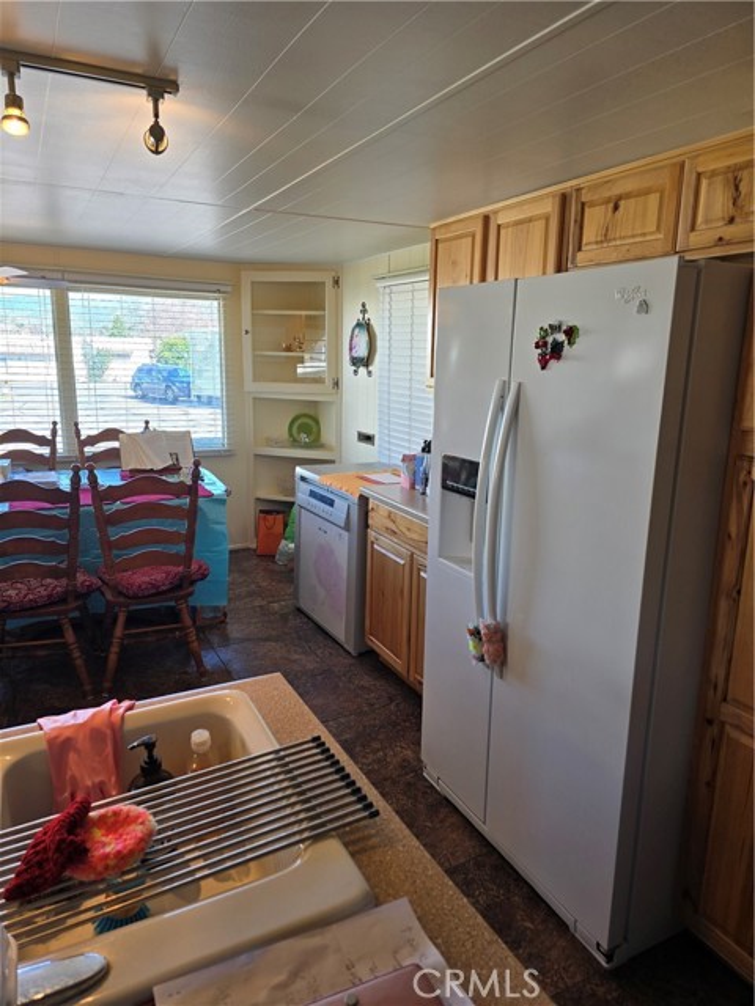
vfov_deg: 73.9
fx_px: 669
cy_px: 503
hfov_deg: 58.9
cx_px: 378
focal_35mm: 23
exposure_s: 1/120
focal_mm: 6.3
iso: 40
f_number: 1.7
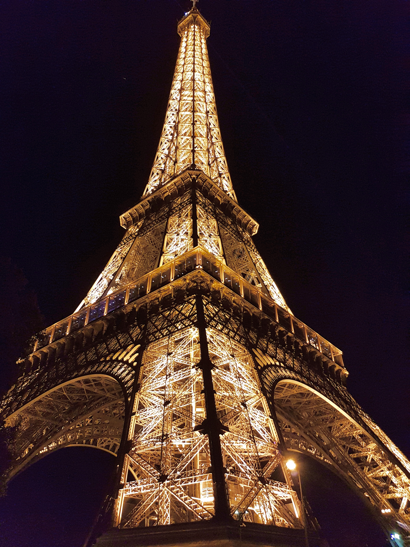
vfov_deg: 67.3
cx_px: 205
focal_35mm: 26
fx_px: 411
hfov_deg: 53.1
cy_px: 274
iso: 250
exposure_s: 1/25
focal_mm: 4.2
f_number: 1.7
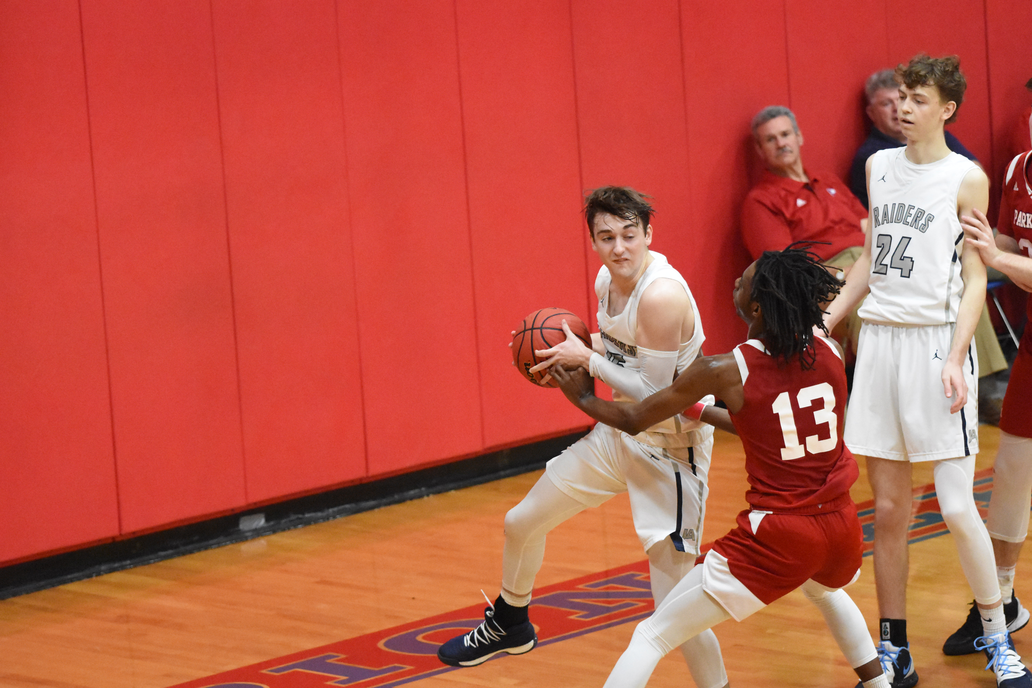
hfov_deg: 11.4
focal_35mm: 180
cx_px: 516
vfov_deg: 7.6
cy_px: 344
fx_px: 5160
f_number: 2.8
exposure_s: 1/2000
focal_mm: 120
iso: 10000
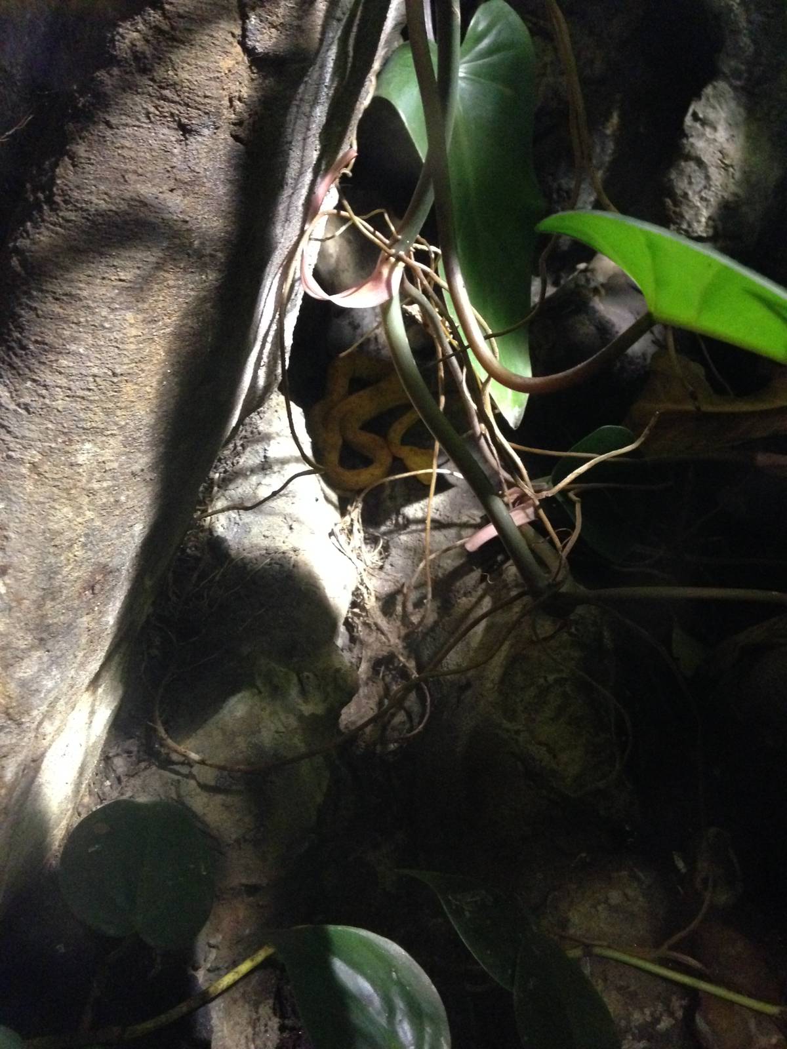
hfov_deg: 42.9
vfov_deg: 55.4
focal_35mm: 33
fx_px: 1000
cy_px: 524
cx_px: 394
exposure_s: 1/17
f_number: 2.4
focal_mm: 4.12
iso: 640
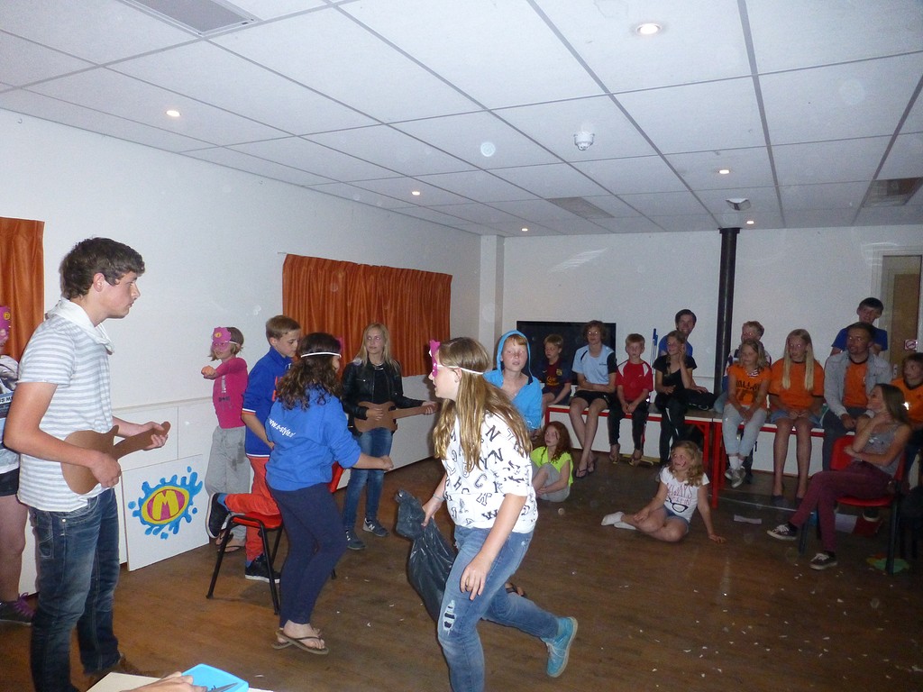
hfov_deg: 71.6
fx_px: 640
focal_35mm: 24
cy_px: 346
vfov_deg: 56.8
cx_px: 462
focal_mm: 4.3
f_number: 3.3
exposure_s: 1/60
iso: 800
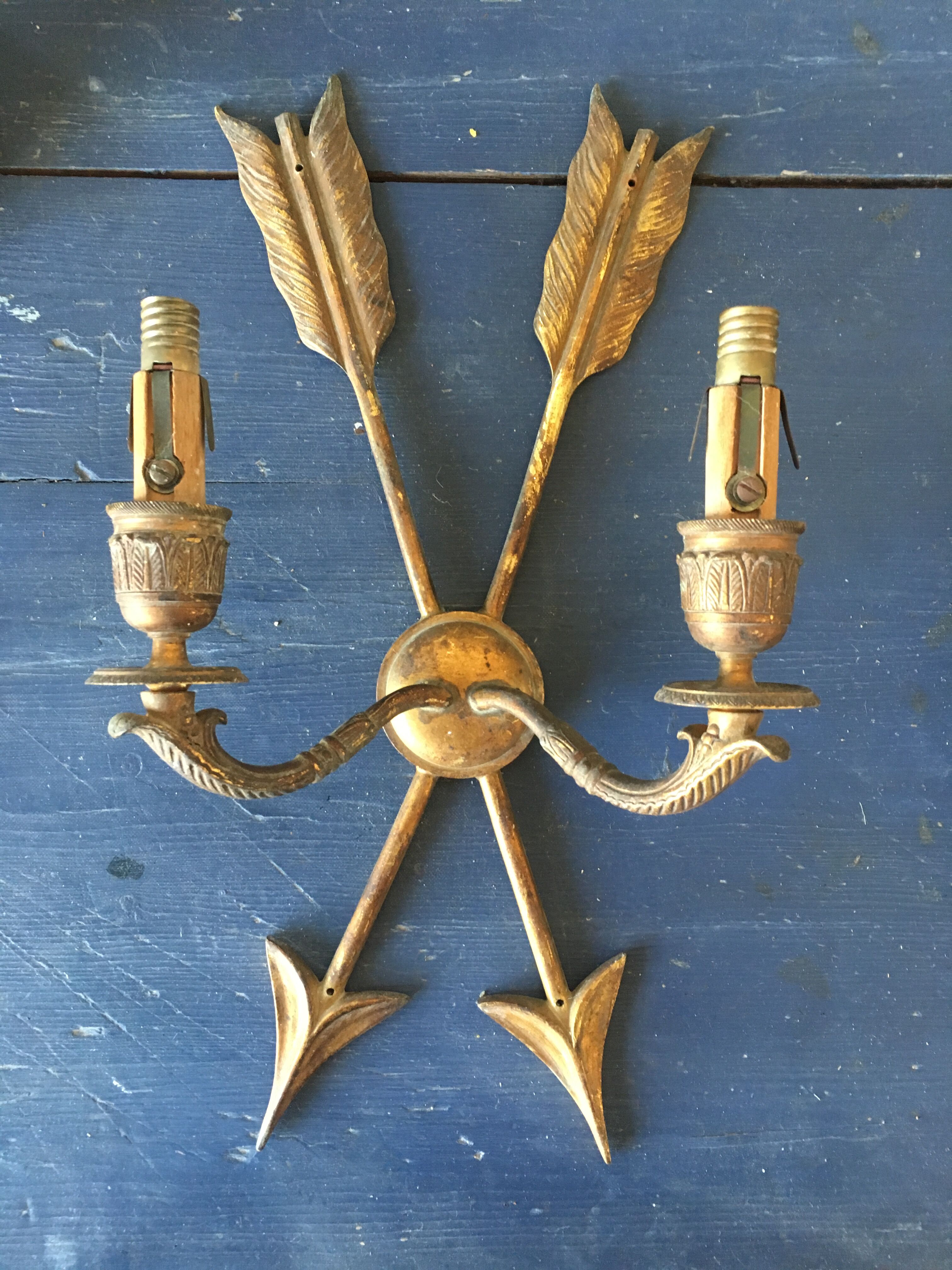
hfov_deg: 48.2
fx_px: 1063
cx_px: 476
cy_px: 635
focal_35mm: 29
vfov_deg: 61.7
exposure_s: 1/33
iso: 200
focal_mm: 4.15
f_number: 2.2
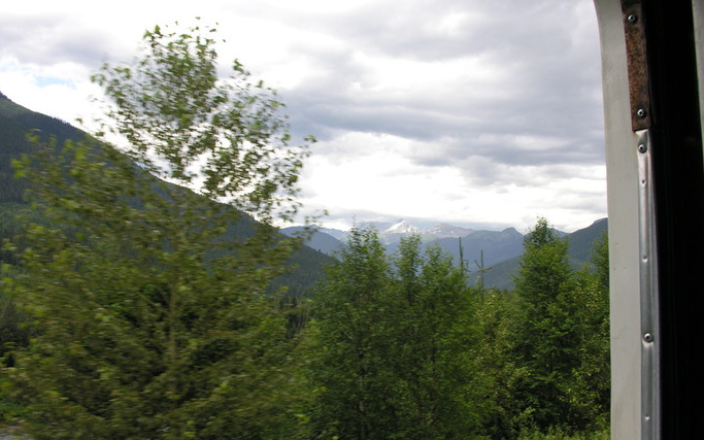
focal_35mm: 38
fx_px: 729
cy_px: 248
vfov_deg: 33.5
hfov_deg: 51.5
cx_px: 346
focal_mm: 8.9
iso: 50
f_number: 5
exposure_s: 1/167
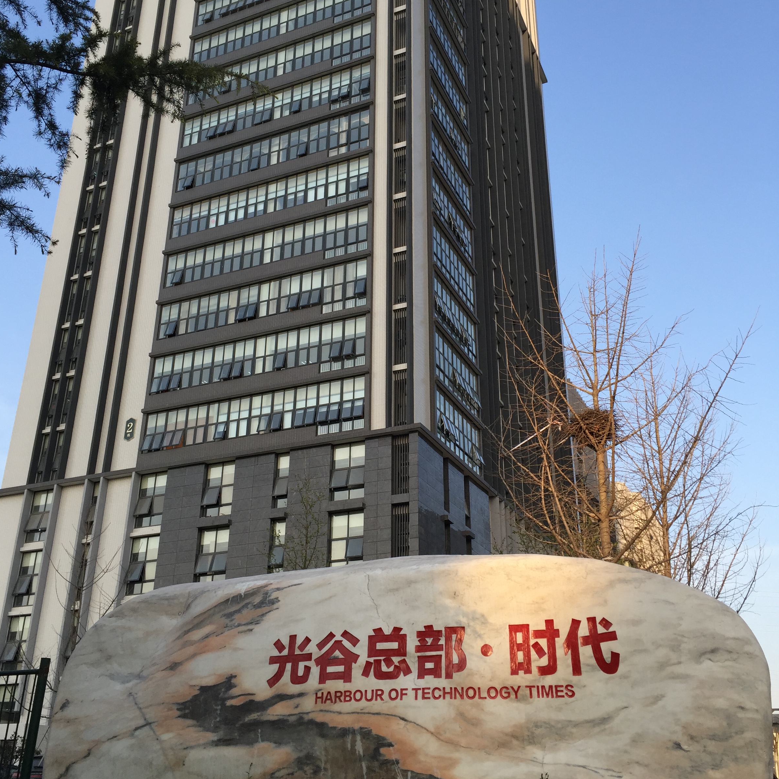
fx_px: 891
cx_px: 381
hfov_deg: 47.2
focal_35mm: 35
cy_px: 357
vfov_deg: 47.2
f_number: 2.2
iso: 32
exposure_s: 1/565
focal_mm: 4.15
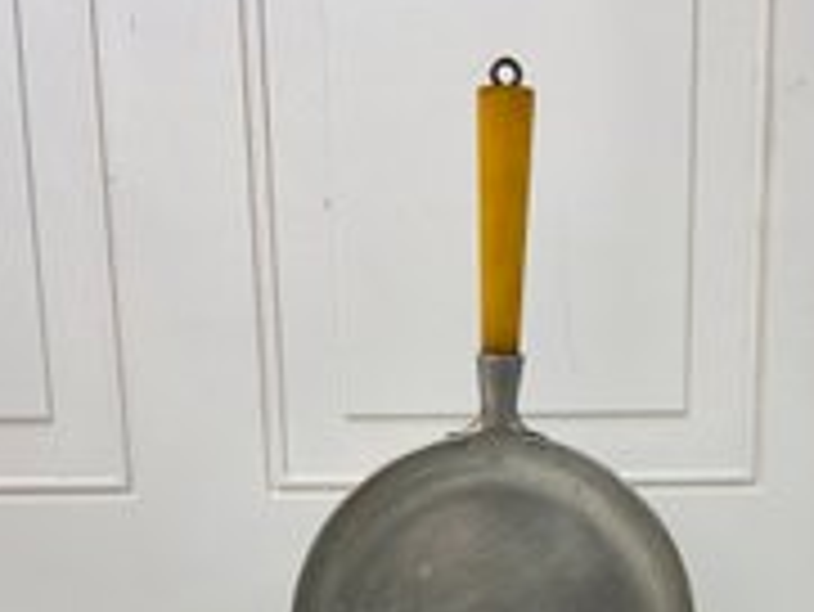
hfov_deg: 34.7
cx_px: 519
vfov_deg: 25.7
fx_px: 1294
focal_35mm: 55
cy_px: 556
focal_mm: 3
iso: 64
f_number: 1.8
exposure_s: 1/115
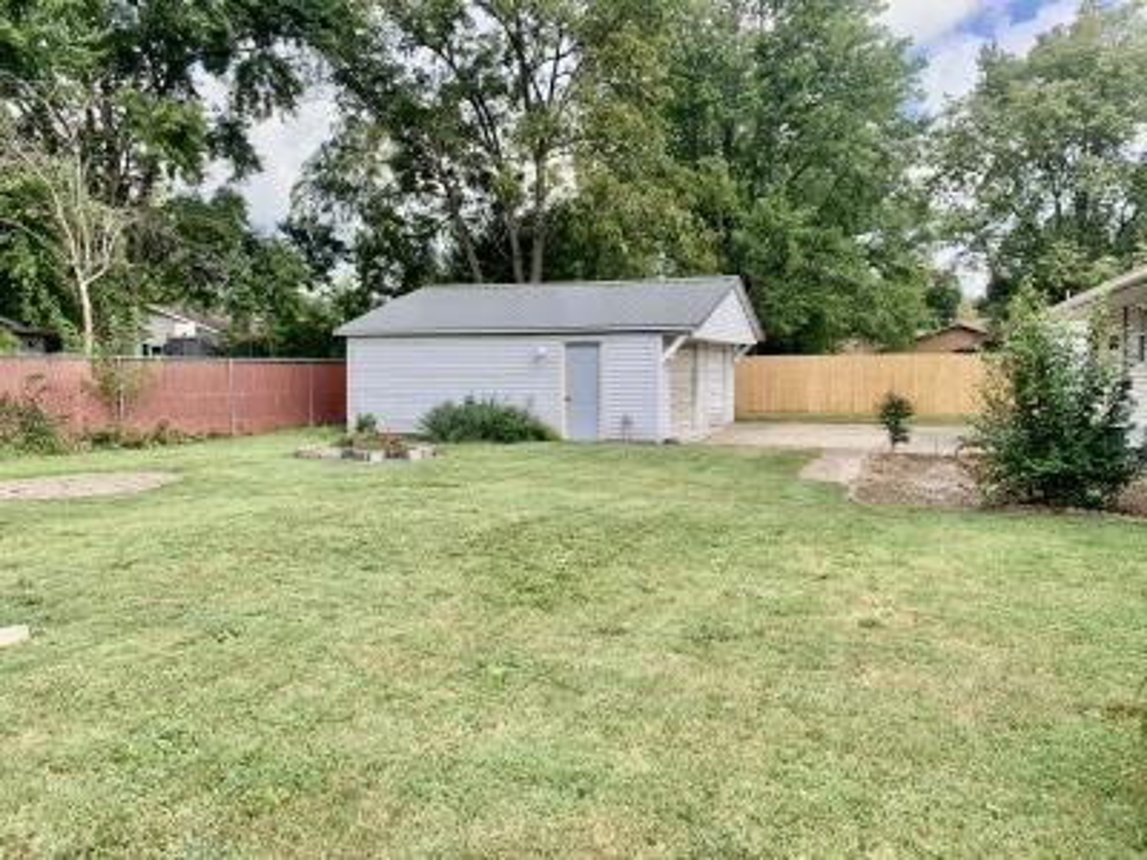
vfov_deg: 53.1
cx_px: 574
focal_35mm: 26
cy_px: 430
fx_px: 862
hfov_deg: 67.3
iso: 25
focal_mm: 4.25
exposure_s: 1/555
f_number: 1.8
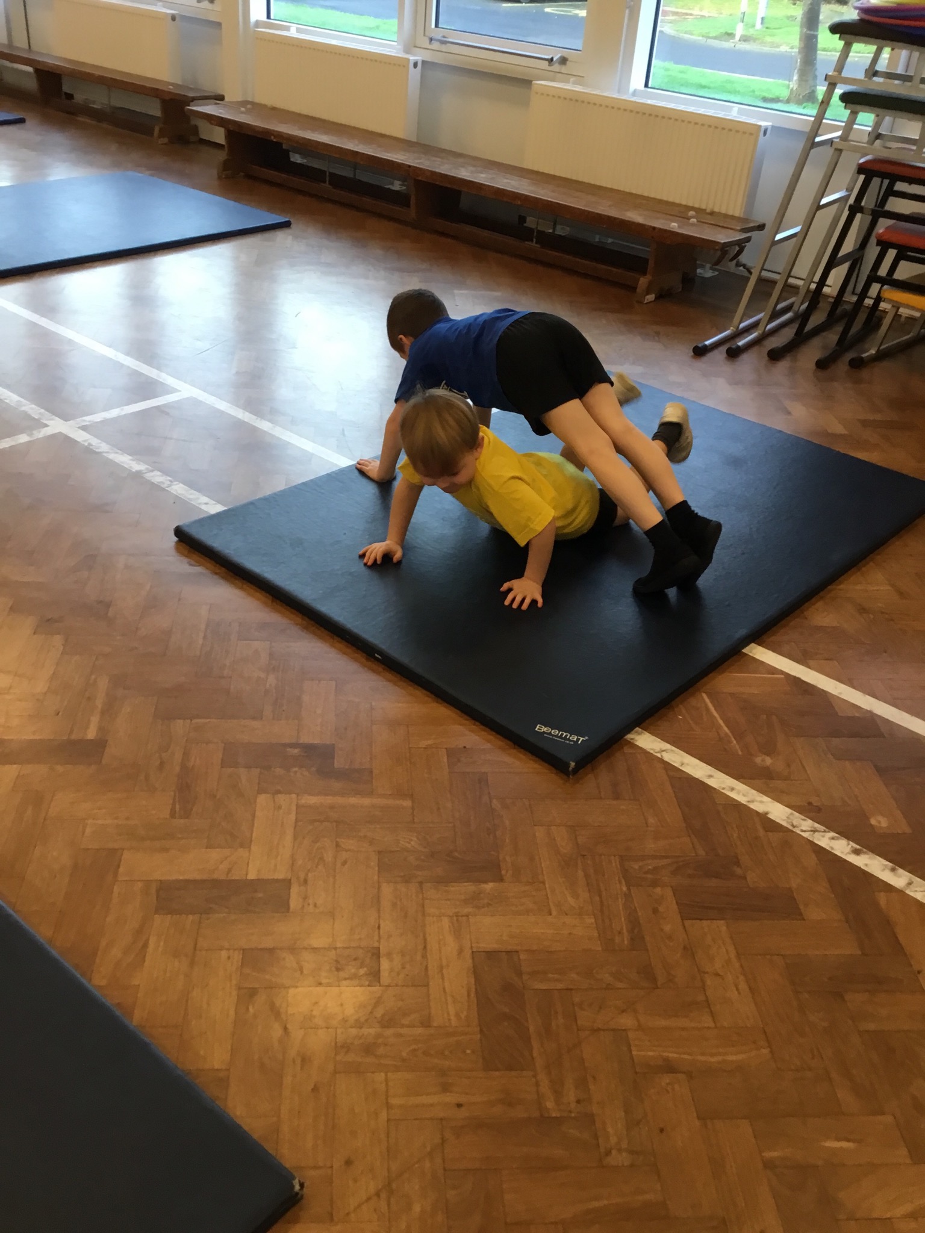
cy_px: 616
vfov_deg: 58.4
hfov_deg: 45.4
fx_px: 1104
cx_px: 462
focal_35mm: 31
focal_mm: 3.3
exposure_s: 1/33
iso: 80
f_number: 2.4
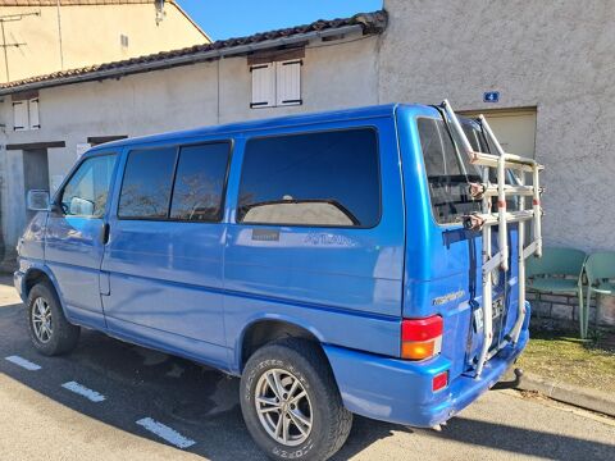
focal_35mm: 27
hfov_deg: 65.3
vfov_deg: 51.4
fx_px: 480
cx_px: 308
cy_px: 230
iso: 50
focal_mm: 4
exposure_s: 1/245
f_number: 1.8
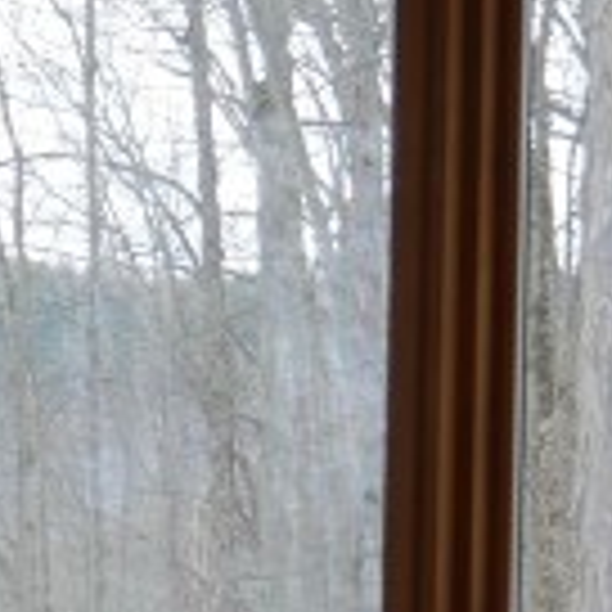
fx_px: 4781
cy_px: 684
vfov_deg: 7.3
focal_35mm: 239
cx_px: -898
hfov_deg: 6.9
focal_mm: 18
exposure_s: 1/125
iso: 200
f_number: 4
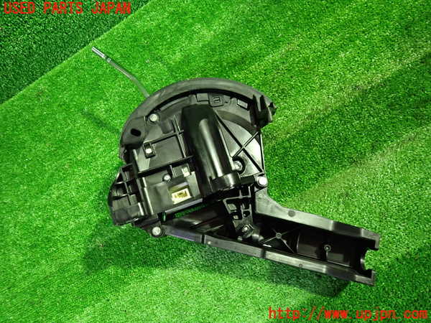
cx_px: 216
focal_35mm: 25
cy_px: 162
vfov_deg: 54.9
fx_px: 311
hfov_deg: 69.4
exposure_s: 1/30
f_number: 2
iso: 640
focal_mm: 4.5
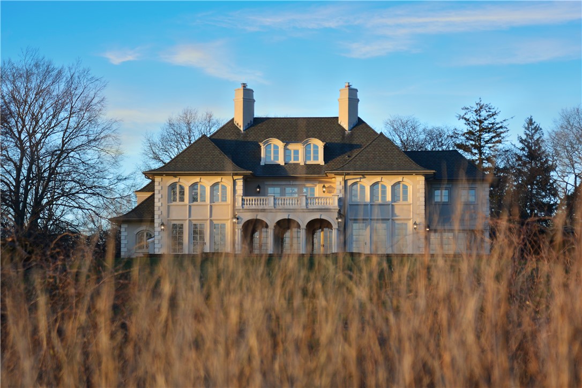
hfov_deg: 18.2
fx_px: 1819
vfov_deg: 12.2
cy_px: 194
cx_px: 291
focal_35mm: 112
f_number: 5.6
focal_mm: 75
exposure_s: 1/400
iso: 320
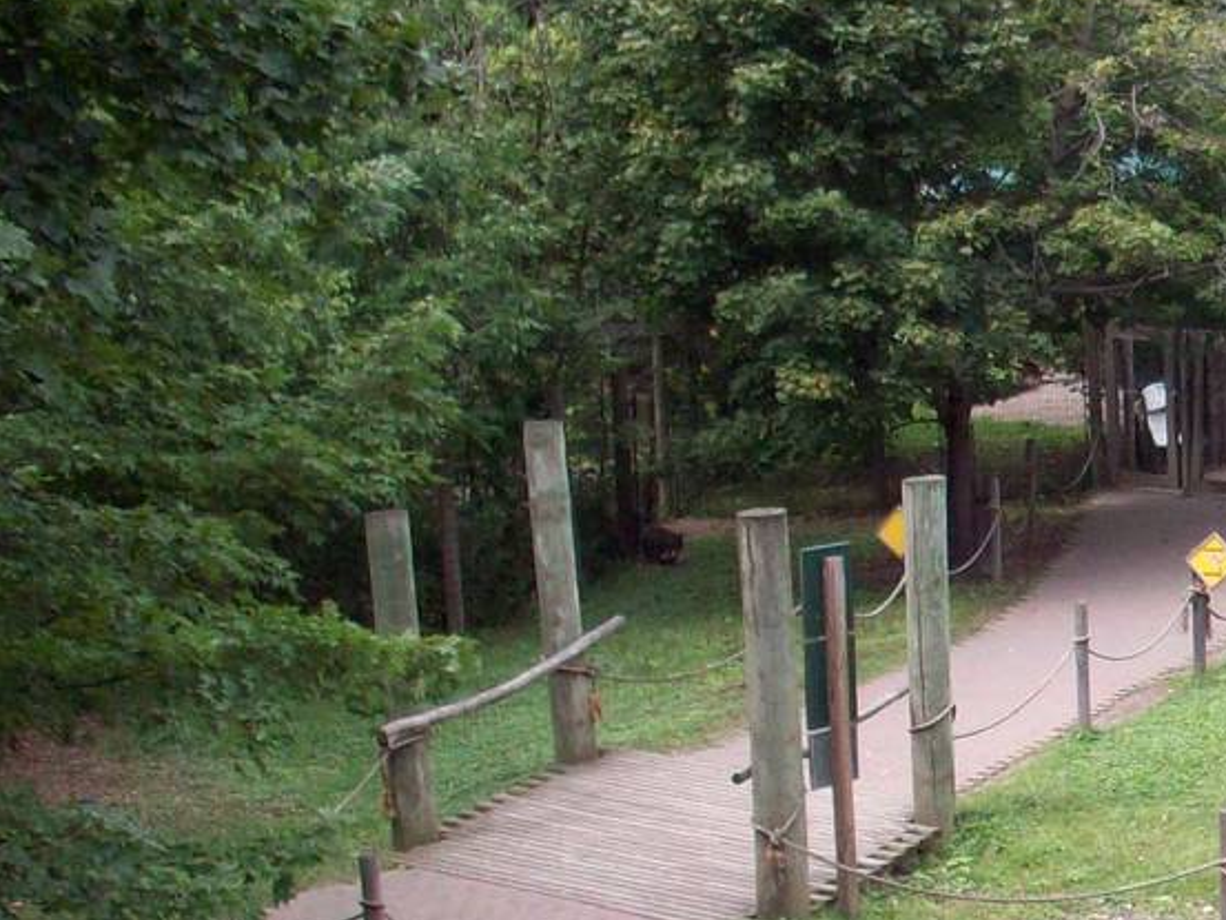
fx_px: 3790
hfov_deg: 17.1
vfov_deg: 13.8
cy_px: 740
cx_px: 1665
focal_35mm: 107
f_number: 2.8
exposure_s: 1/362
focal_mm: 6.2
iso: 80
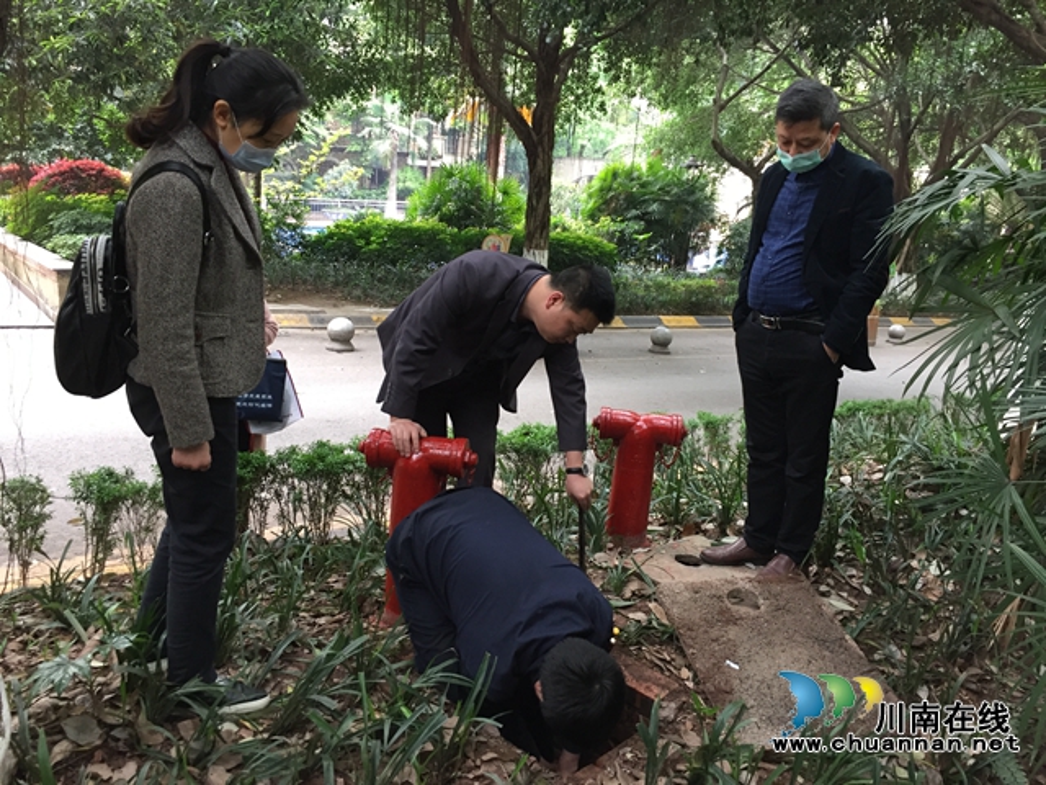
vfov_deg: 48.2
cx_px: 523
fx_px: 876
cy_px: 392
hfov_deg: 61.7
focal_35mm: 29
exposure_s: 1/33
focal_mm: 4.15
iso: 64
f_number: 2.2
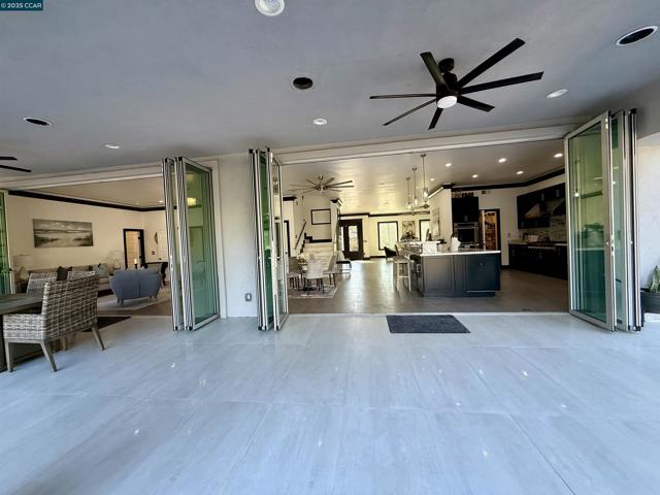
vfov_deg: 85.7
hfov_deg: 102.1
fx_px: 267
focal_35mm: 14
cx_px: 330
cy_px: 248
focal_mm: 2.22
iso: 80
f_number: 2.2
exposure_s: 1/120
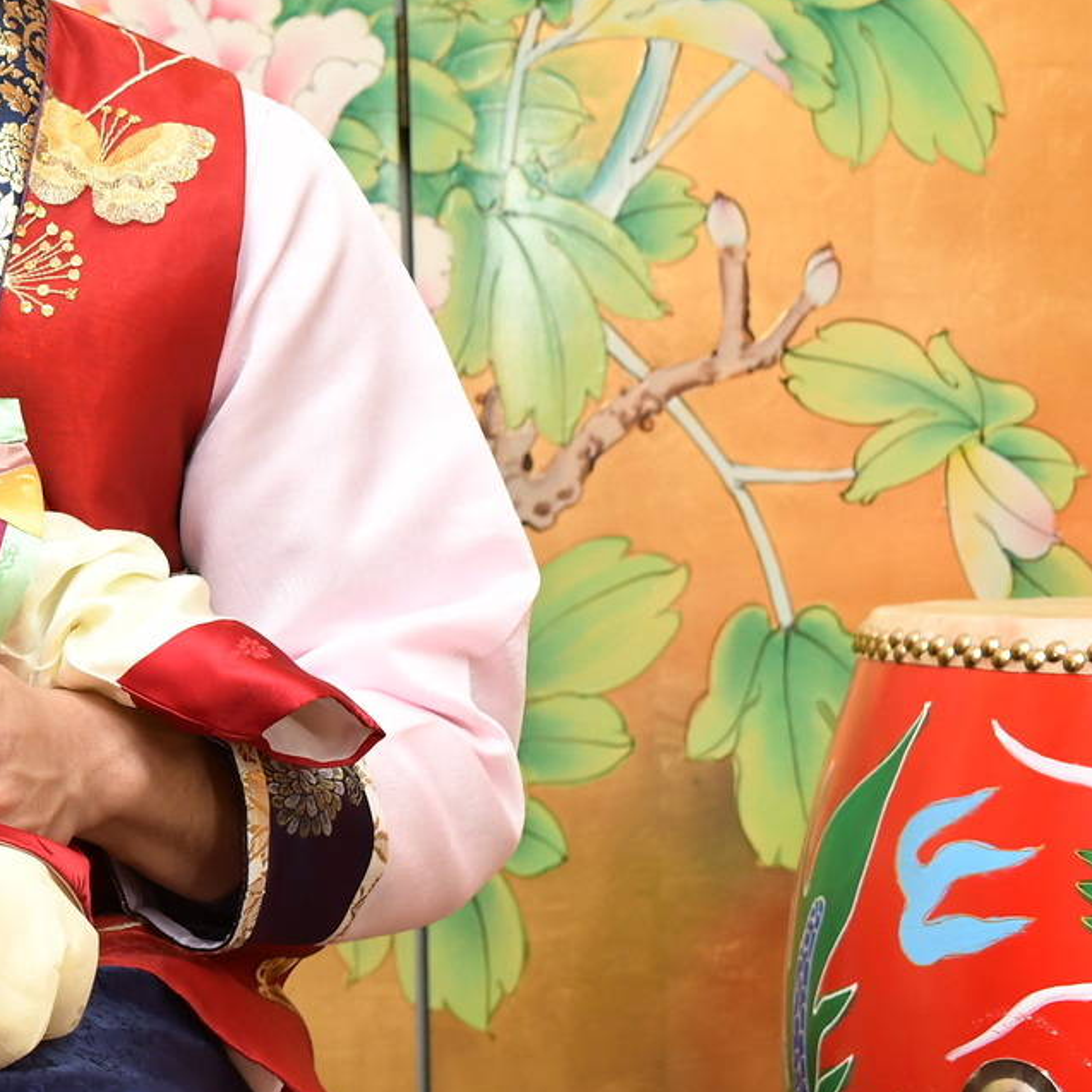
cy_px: 262
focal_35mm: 112
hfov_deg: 13.8
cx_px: -879
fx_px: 3997
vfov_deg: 15.5
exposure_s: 1/200
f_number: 4.5
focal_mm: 35
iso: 1000
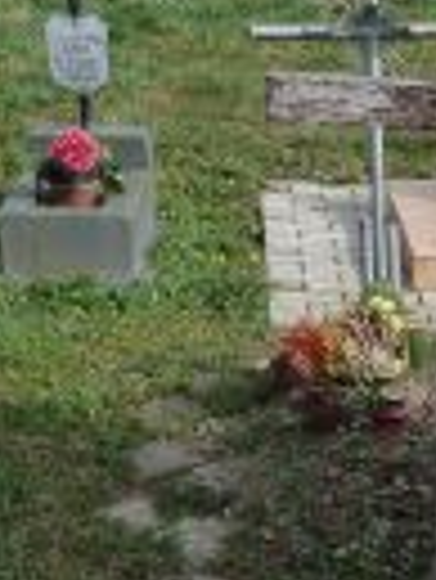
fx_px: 1559
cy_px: 625
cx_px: 571
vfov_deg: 20.2
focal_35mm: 93
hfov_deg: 15.2
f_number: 4
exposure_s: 1/400
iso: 125
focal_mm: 4.1
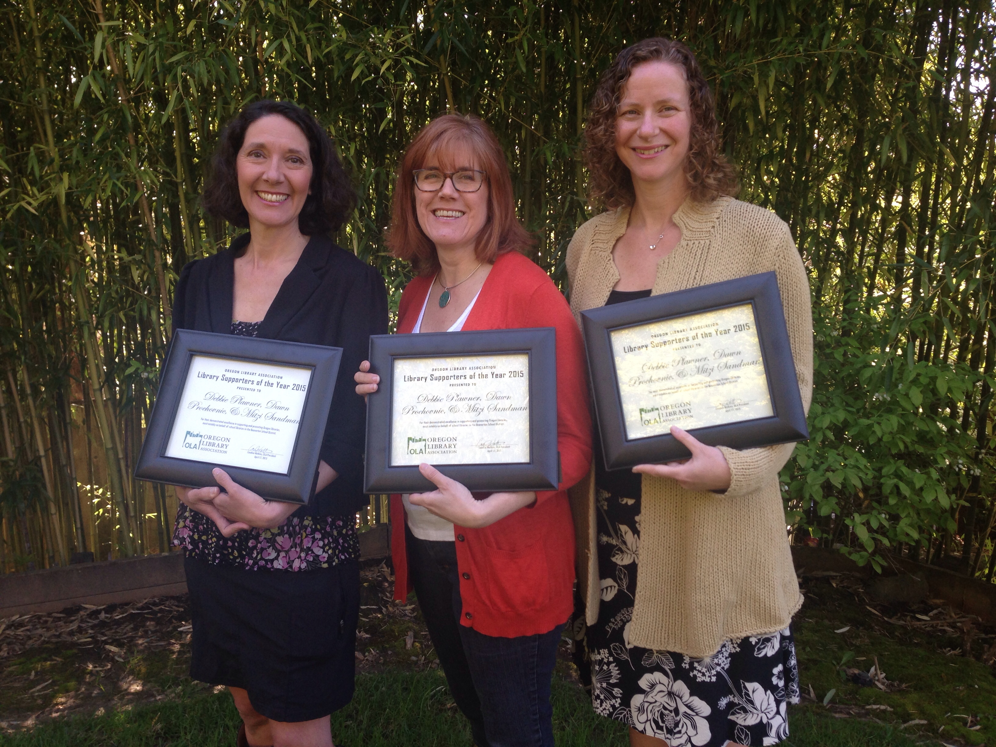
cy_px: 374
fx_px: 950
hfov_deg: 55.4
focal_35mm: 33
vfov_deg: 42.9
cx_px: 498
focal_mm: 4.12
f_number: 2.4
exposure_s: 1/120
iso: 50
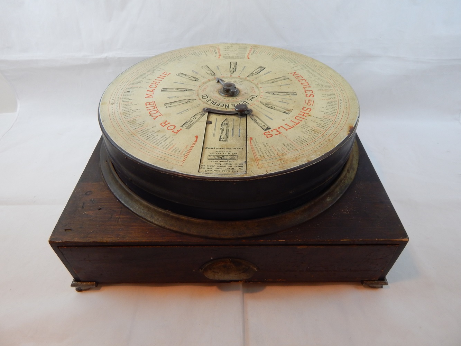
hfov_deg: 73.9
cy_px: 173
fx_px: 306
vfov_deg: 58.9
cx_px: 230
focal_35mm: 23
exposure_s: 1/30
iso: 140
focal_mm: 4
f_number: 3
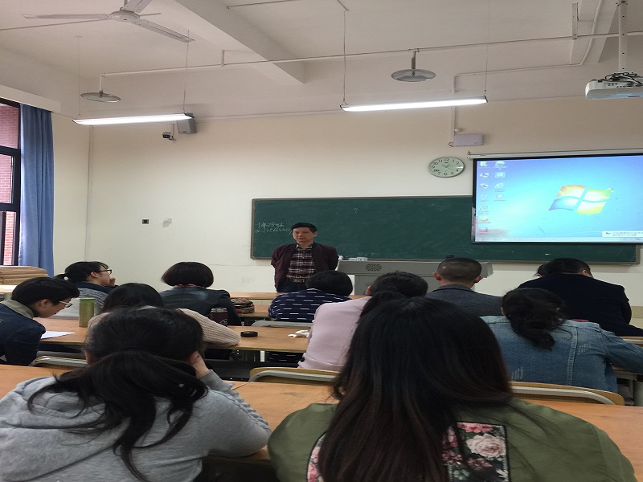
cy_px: 241
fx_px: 539
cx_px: 322
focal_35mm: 29
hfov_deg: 61.7
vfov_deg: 48.2
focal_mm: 4.15
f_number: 2.2
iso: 50
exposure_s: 1/17
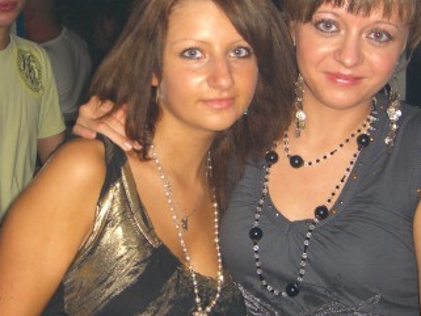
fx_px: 864
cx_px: 180
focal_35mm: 71
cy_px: 106
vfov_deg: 20.7
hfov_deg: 27.4
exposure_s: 1/60
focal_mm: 7.9
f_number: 2.8
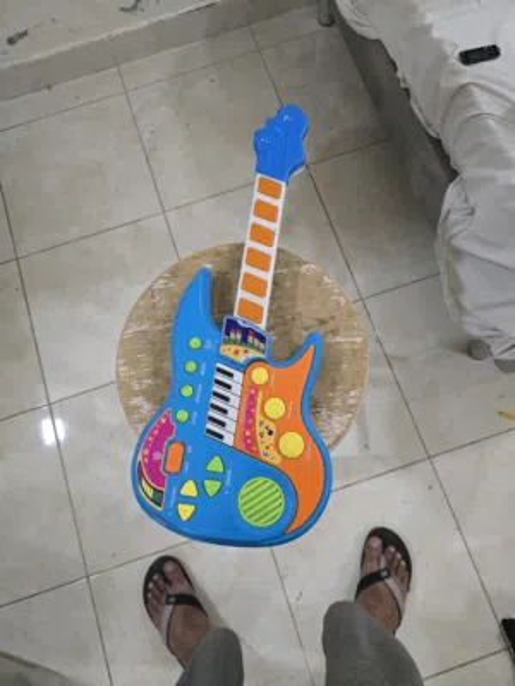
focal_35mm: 23
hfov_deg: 58.9
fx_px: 456
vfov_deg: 73.9
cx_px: 258
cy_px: 343
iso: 1250
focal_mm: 6.3
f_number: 1.7
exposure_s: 1/100
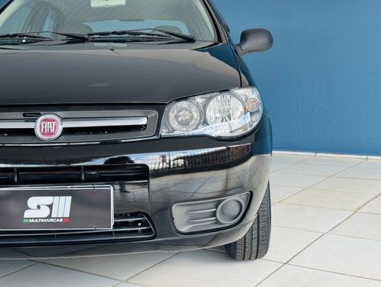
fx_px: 529
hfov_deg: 39.6
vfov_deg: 30.3
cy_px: 144
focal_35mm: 48
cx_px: 190
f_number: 1.78
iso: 64
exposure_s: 1/211
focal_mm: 6.76
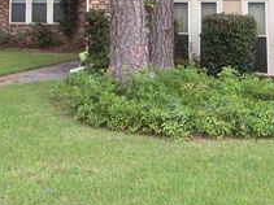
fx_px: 451
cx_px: 156
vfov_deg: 23.9
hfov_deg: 33.7
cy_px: -25
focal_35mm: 57
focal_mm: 6.76
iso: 80
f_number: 1.78
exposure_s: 1/383
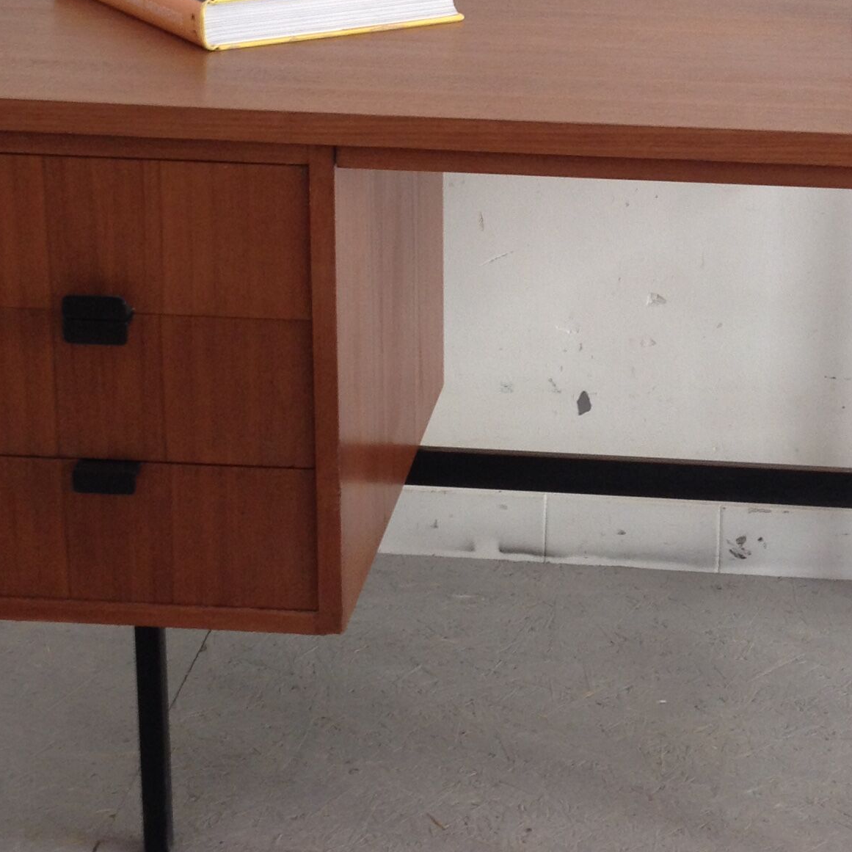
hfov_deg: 19.8
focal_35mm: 87
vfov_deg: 19.9
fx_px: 2423
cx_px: 600
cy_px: 300
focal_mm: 4.28
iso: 64
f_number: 2.4
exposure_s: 1/20
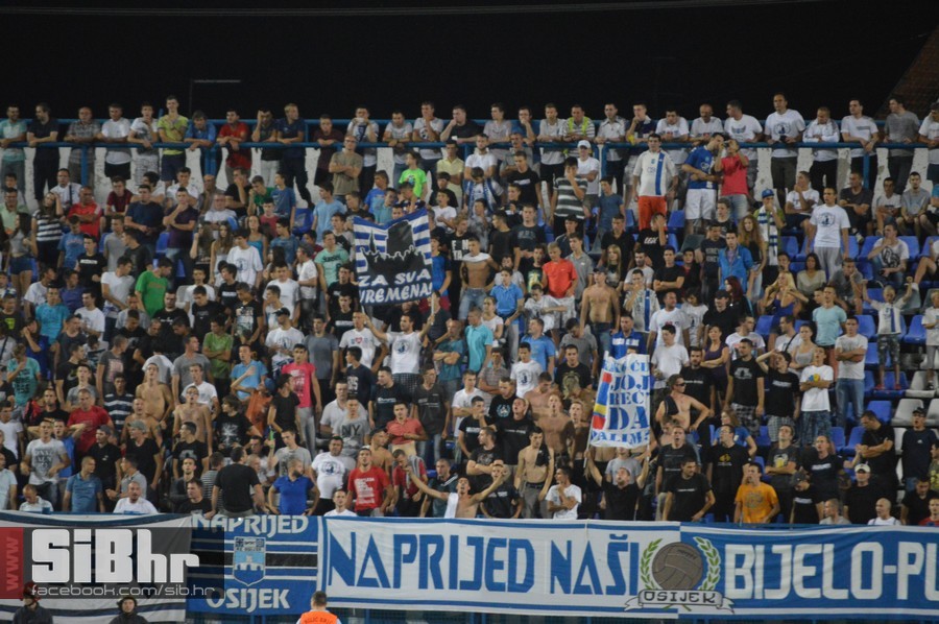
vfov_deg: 4.6
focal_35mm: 300
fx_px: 7816
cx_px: 470
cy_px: 312
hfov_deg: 6.9
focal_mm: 200
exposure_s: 1/160
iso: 3200
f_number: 5.6
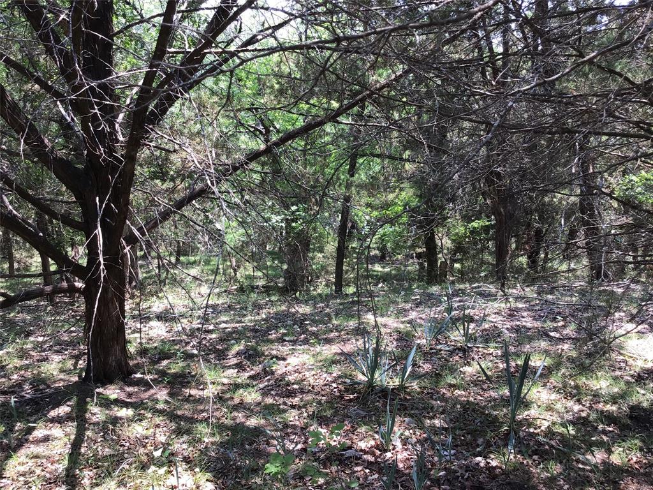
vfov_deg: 45.4
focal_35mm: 31
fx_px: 585
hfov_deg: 58.4
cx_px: 326
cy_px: 245
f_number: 2.4
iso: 32
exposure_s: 1/120
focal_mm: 3.3
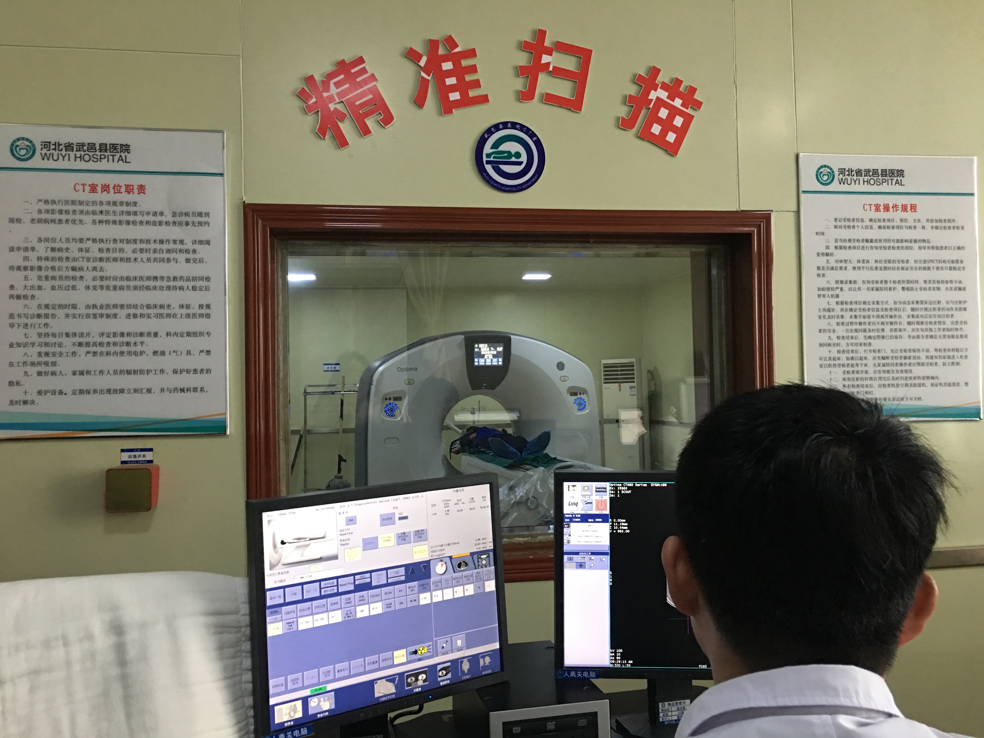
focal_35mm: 29
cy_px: 369
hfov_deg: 61.7
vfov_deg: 48.2
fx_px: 824
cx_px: 492
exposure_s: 1/10
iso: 80
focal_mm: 4.15
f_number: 2.2
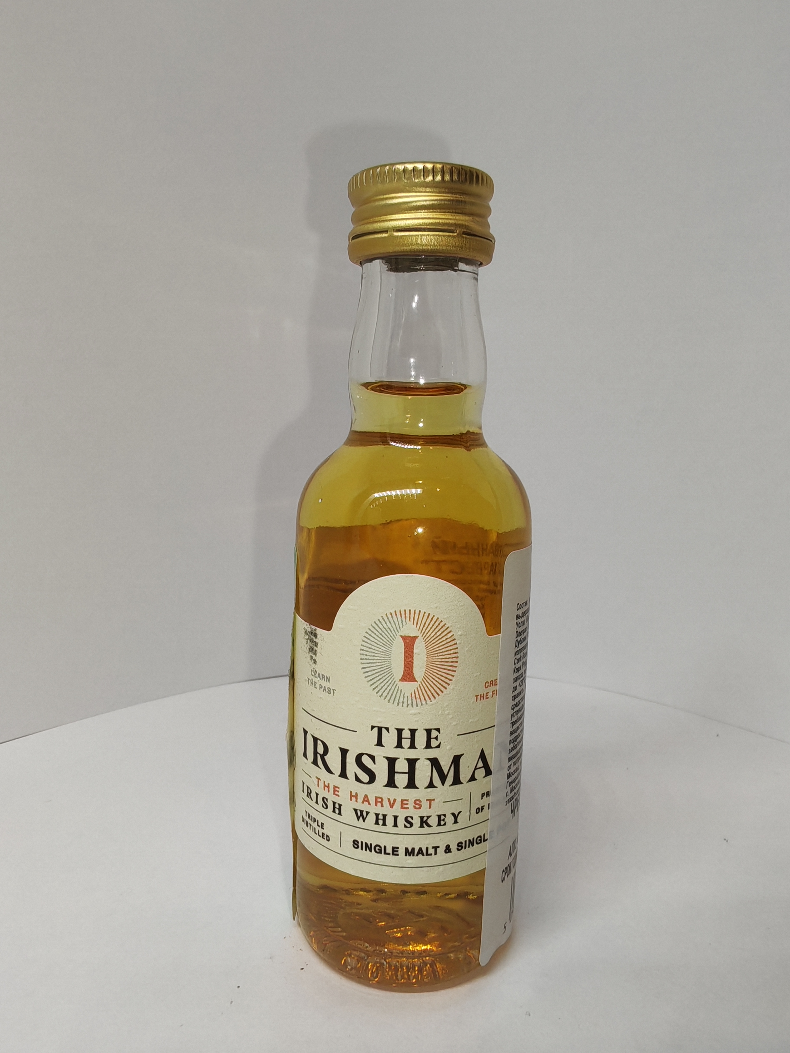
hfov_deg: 51.4
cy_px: 526
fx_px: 822
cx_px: 395
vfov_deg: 65.3
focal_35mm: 27
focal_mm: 1.96
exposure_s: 1/100
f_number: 2.2
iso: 64
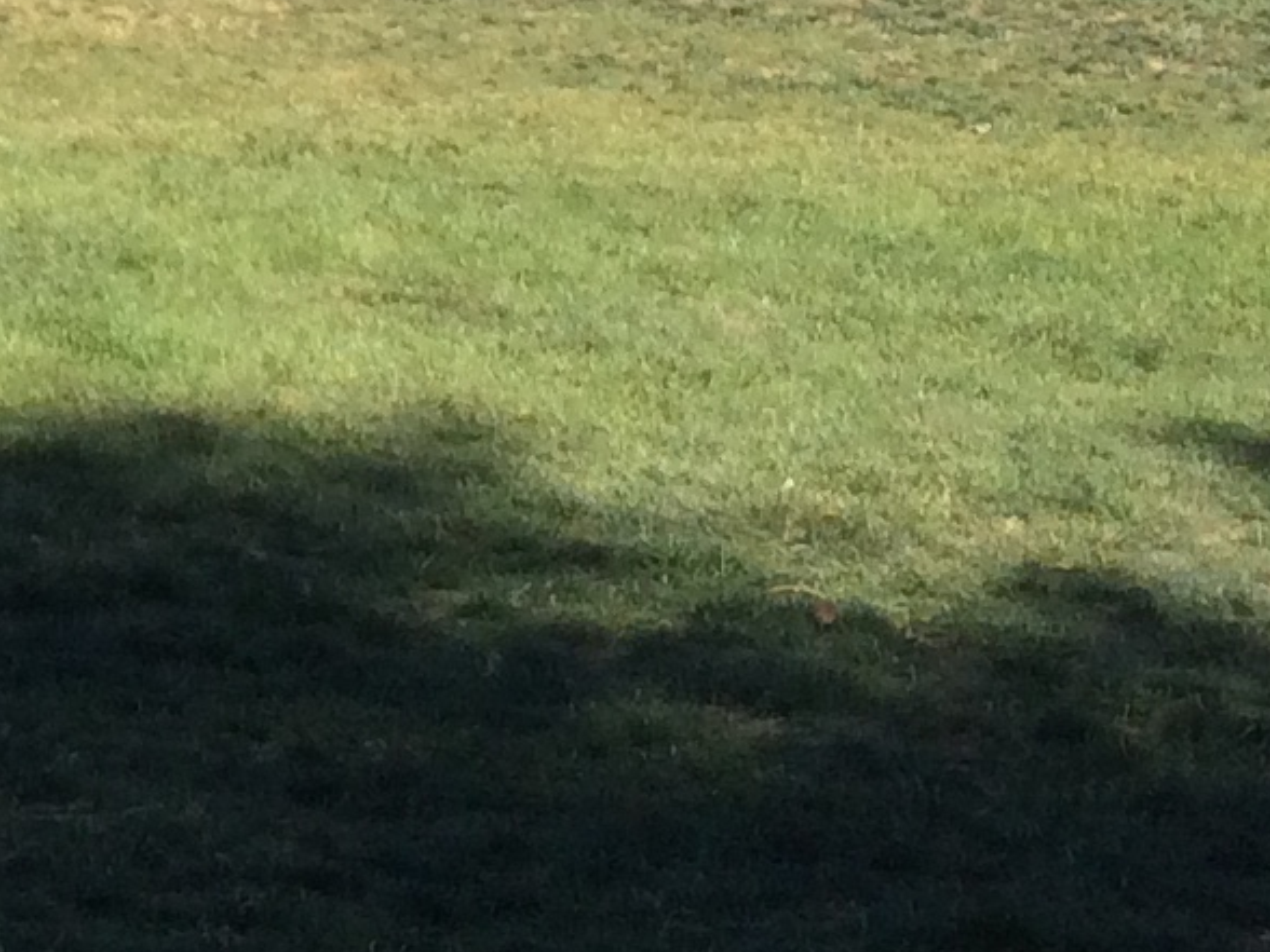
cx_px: -1153
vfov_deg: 9.0
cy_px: -432
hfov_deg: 11.3
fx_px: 5907
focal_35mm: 161
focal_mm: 4.15
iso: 32
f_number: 2.2
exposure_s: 1/1414
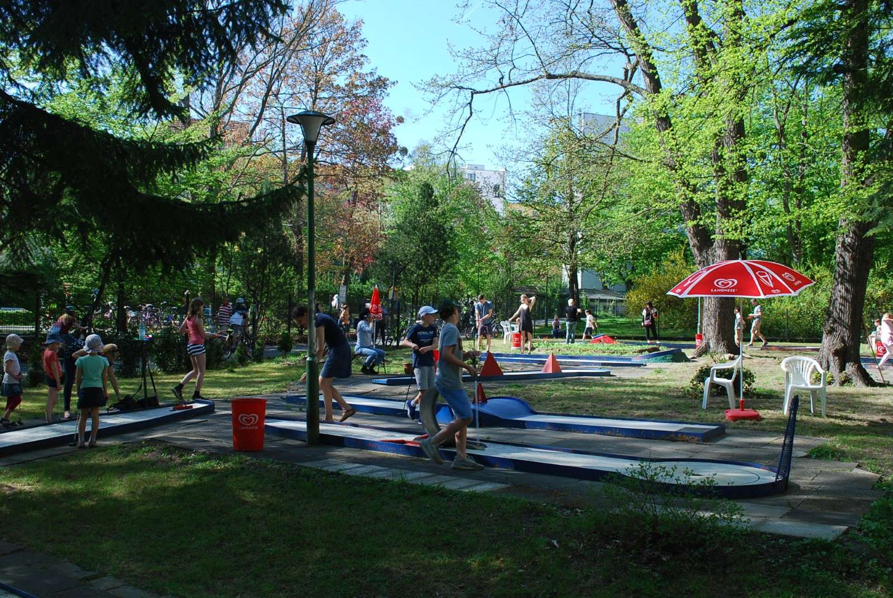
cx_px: 446
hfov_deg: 57.2
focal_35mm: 33
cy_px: 299
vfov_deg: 40.1
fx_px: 820
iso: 200
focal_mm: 22
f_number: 9
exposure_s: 1/100
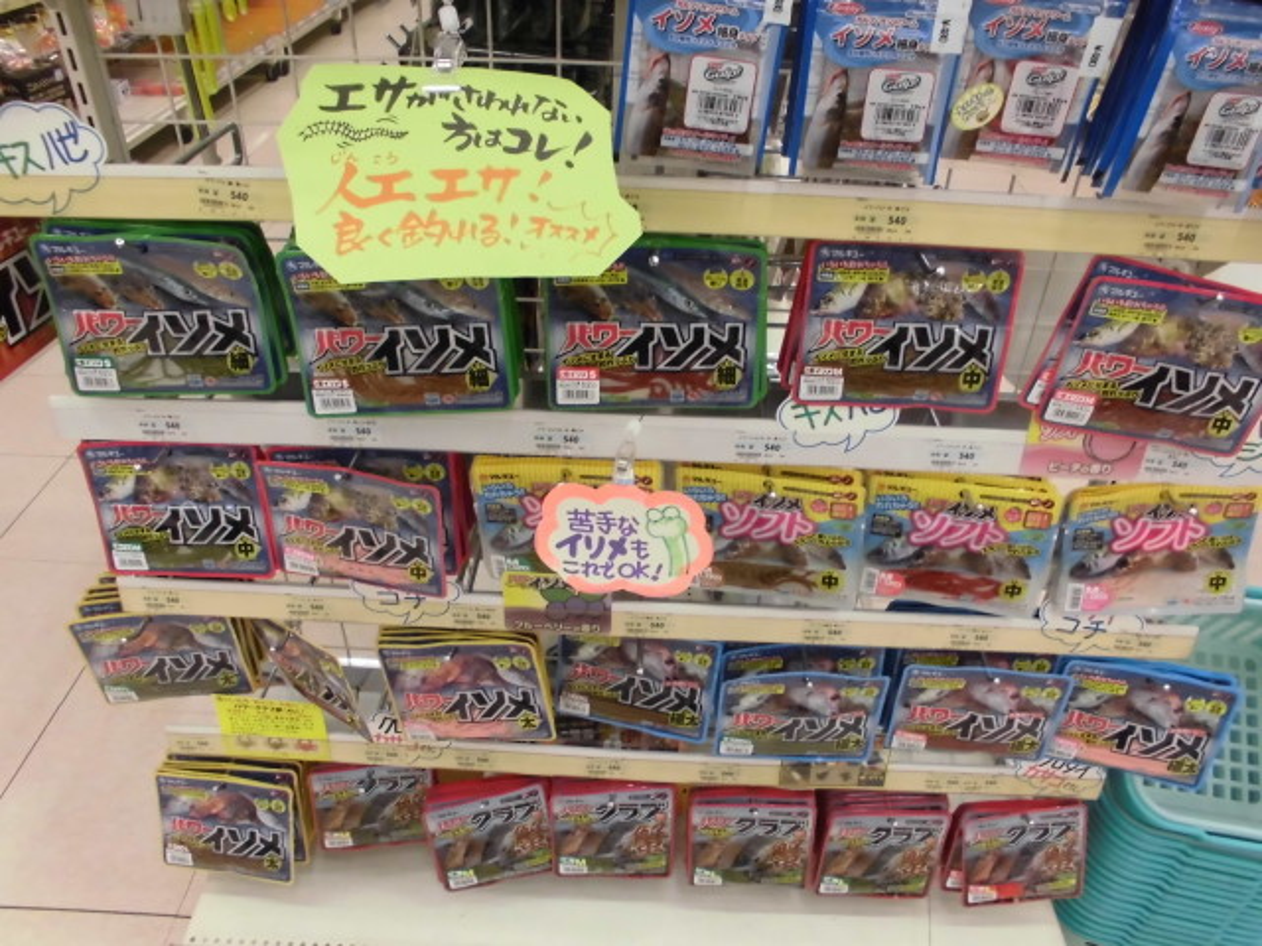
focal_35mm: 26
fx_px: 948
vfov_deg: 53.1
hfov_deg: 67.3
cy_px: 473
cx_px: 631
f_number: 3.5
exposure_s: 1/60
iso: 200
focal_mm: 4.6
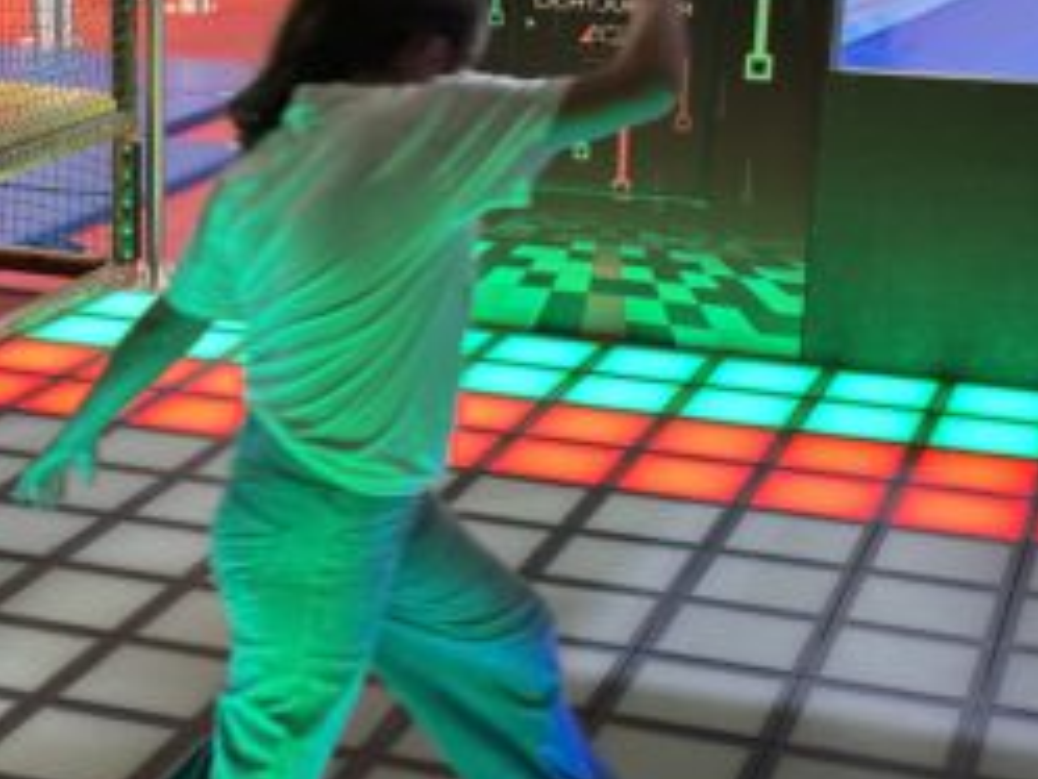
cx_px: 359
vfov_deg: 19.2
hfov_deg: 25.2
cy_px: 383
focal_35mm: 77
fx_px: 2310
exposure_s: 1/33
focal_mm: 6.86
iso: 250
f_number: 1.78
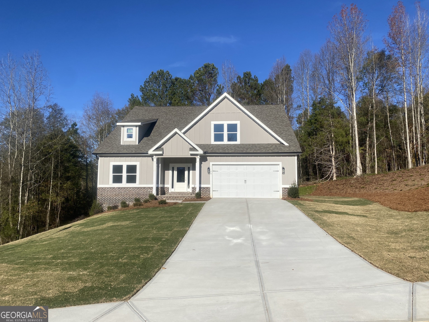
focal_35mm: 26
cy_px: 161
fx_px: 322
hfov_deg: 67.3
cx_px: 214
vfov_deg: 53.1
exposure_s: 1/5025
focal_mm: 4.25
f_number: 1.8
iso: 32
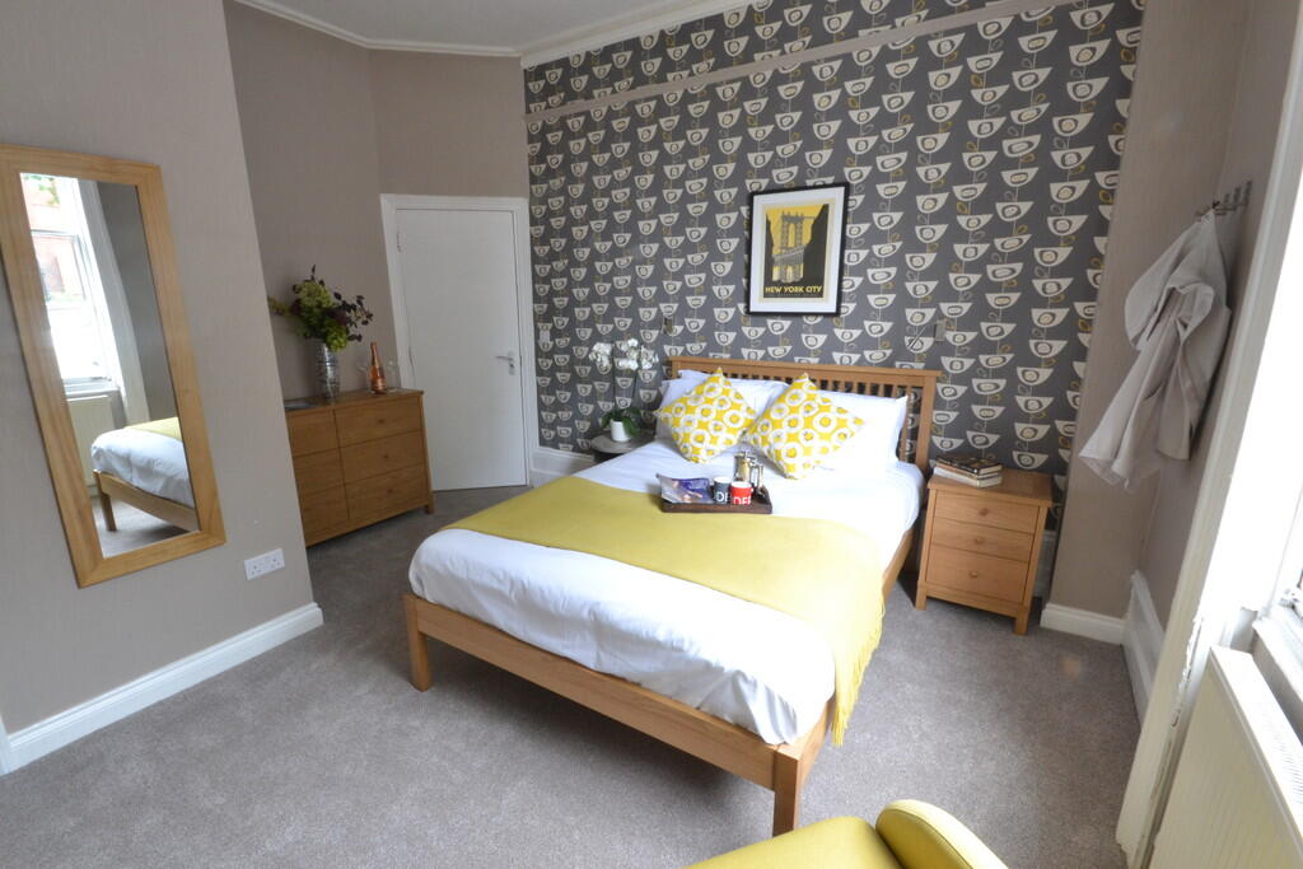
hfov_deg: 100.4
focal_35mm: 15
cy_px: 434
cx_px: 652
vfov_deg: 77.3
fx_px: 543
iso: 800
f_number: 22
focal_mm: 10
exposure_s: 1/2
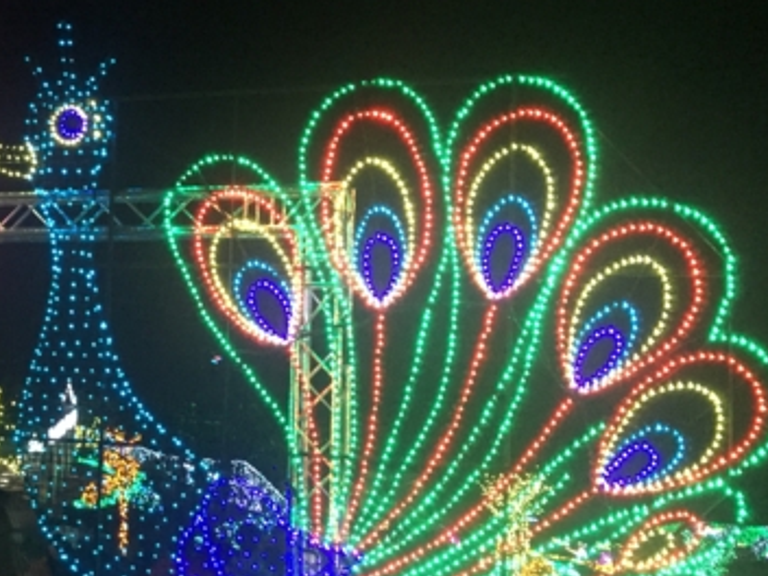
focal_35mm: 66
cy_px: 299
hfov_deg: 27.6
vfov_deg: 22.3
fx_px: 1464
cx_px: -11
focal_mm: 4.15
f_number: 2.2
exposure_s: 1/24
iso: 250
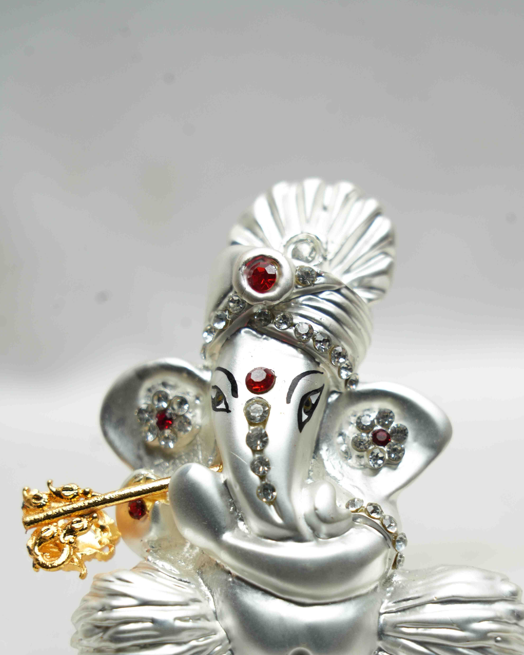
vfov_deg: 13.8
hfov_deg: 11.1
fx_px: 2694
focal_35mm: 139
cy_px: 459
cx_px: 300
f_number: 7.1
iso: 320
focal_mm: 105
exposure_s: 1/50
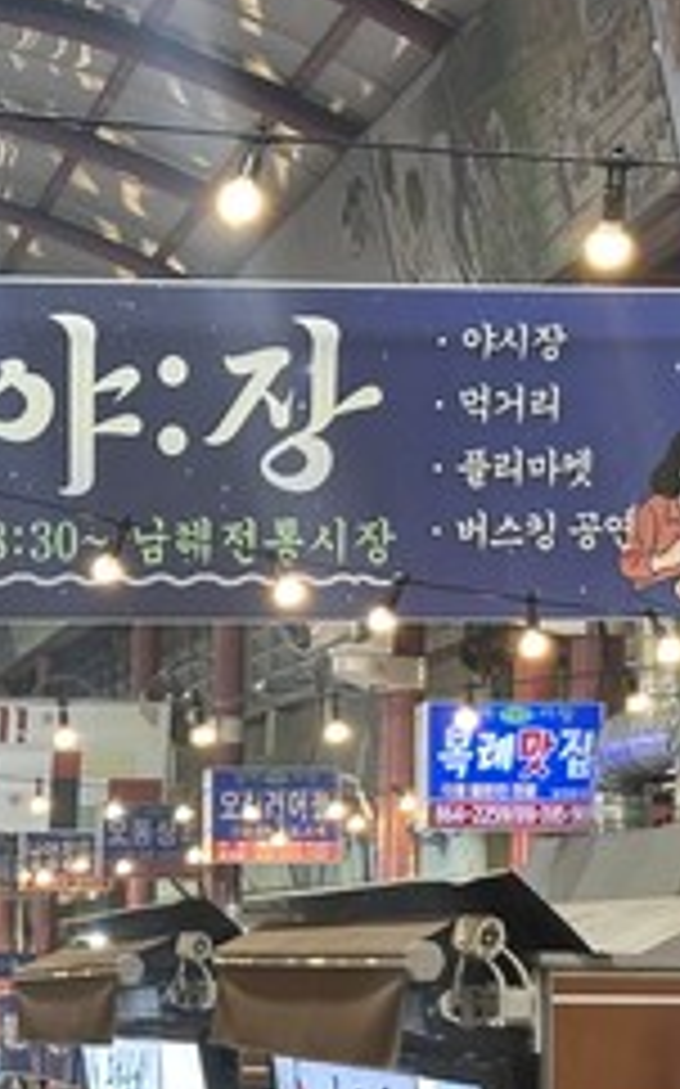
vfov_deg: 14.6
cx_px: -41
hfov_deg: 9.2
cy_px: 1060
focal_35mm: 141
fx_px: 4186
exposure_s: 1/60
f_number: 1.78
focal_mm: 6.86
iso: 125
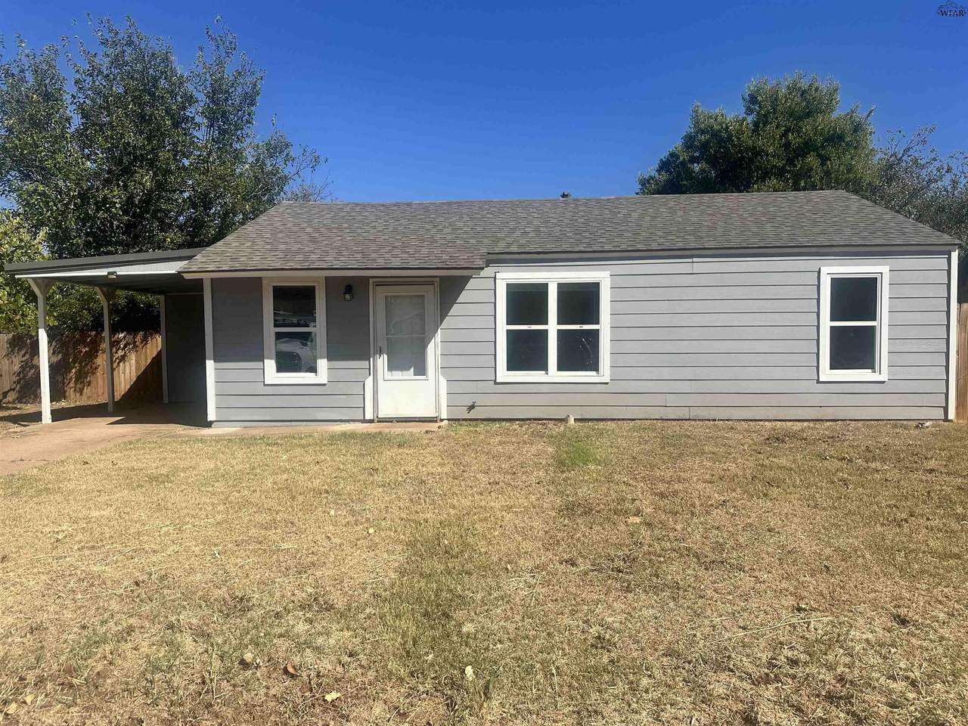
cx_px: 484
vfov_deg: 56.8
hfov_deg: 71.6
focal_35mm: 24
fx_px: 671
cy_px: 363
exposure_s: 1/6623
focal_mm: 6.86
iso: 80
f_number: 1.78
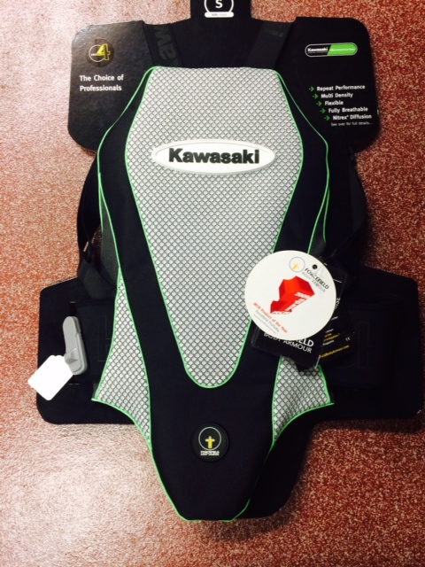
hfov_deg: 46.8
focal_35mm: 30
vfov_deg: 60.0
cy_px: 284
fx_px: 491
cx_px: 212
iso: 200
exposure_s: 1/33
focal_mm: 4.12
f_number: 2.2
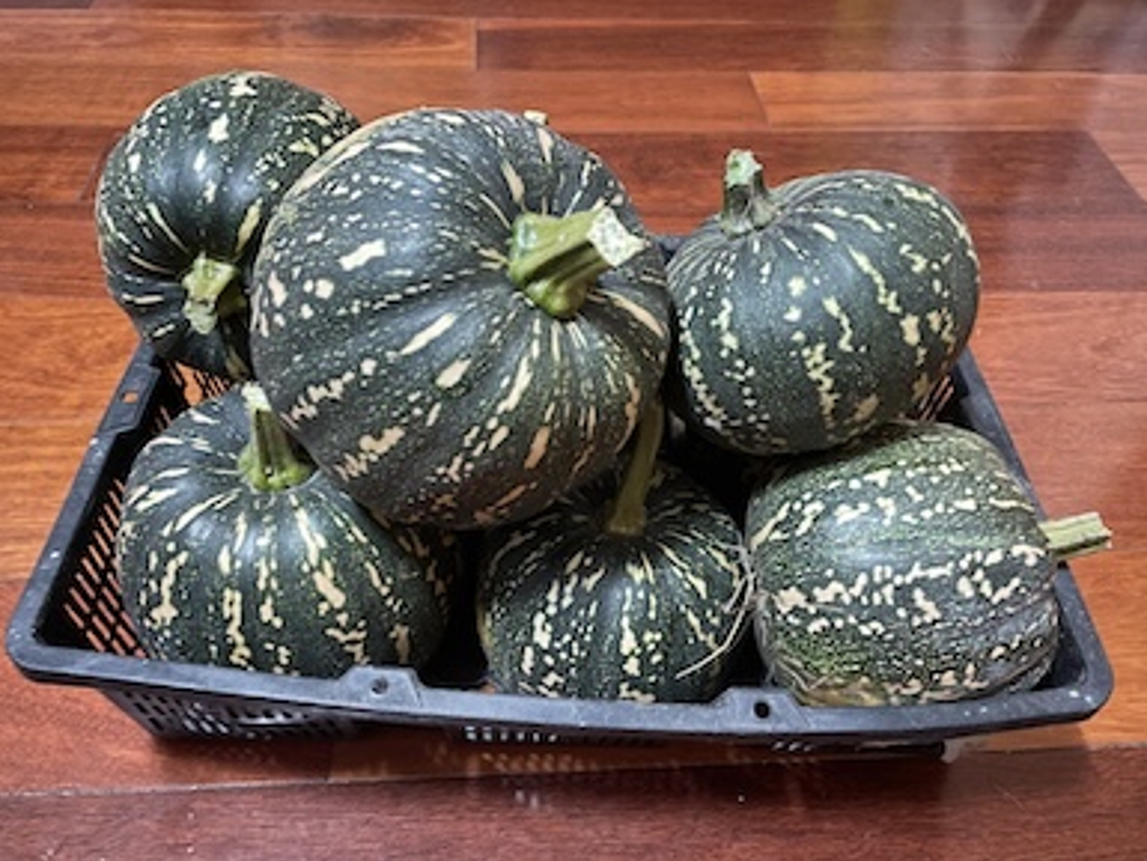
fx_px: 895
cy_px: 420
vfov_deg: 51.4
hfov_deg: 65.3
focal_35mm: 27
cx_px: 572
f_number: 1.6
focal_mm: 4.2
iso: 640
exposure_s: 1/14
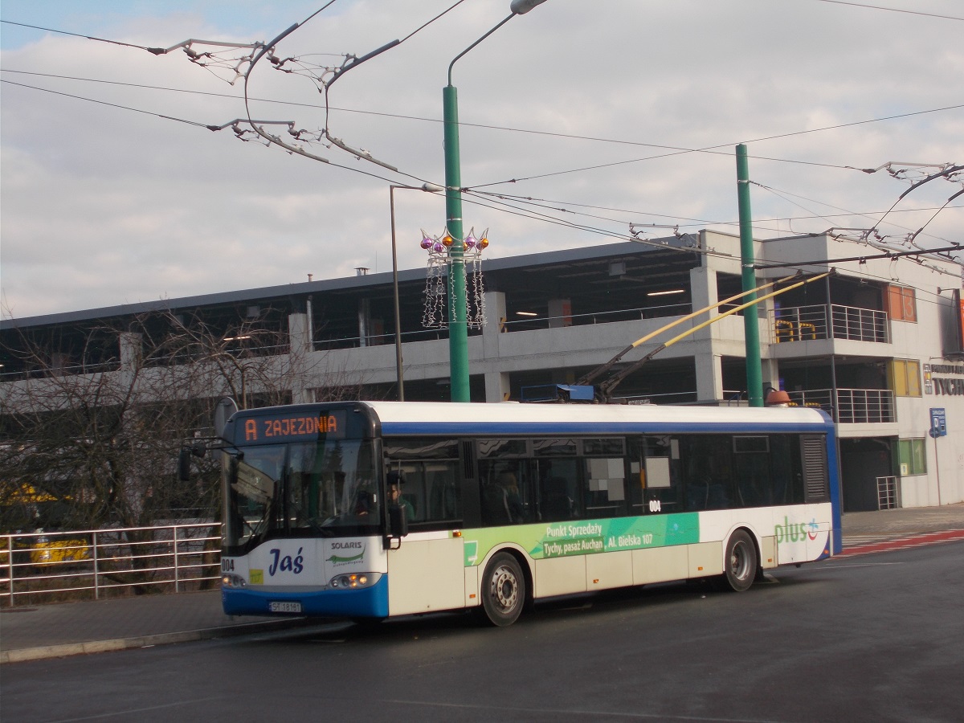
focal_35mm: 66
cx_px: 482
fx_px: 1838
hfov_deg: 29.4
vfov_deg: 22.3
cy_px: 362
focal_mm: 11.8
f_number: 5.3
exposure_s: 1/160
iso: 80
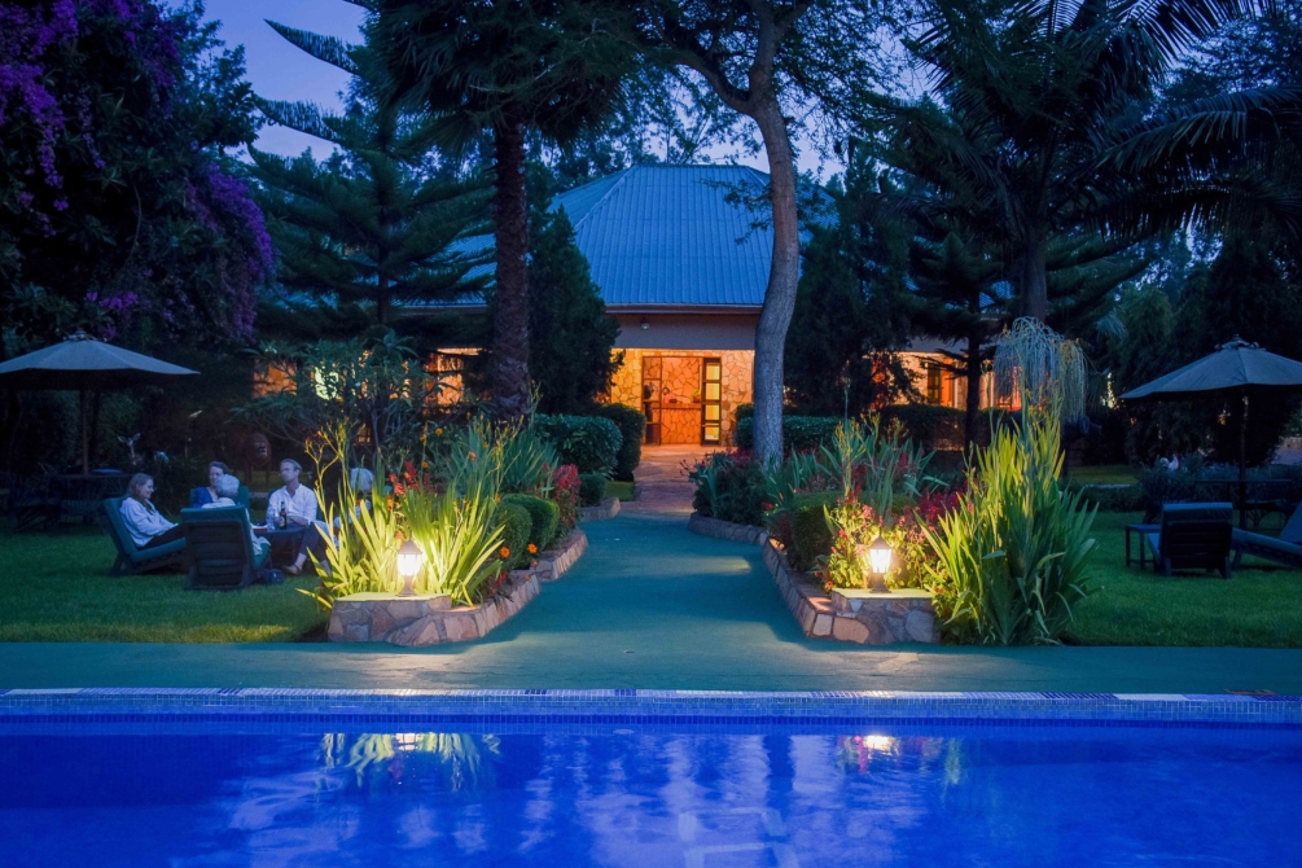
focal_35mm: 42
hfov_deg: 46.9
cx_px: 636
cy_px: 442
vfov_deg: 32.2
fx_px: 1501
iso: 500
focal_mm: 27
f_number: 4.5
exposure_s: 1/4
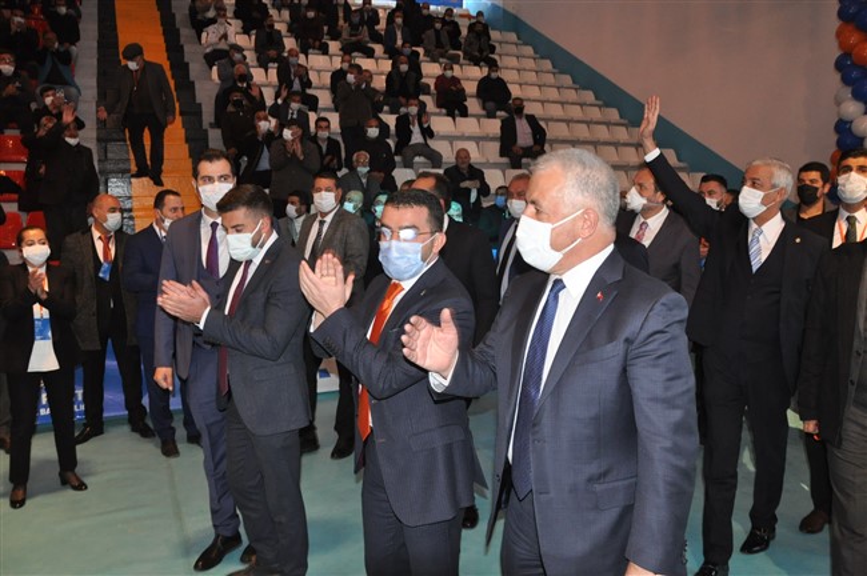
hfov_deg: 67.4
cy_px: 288
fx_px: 650
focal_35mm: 27
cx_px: 434
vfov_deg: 47.8
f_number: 4.5
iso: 1250
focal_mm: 18
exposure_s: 1/60
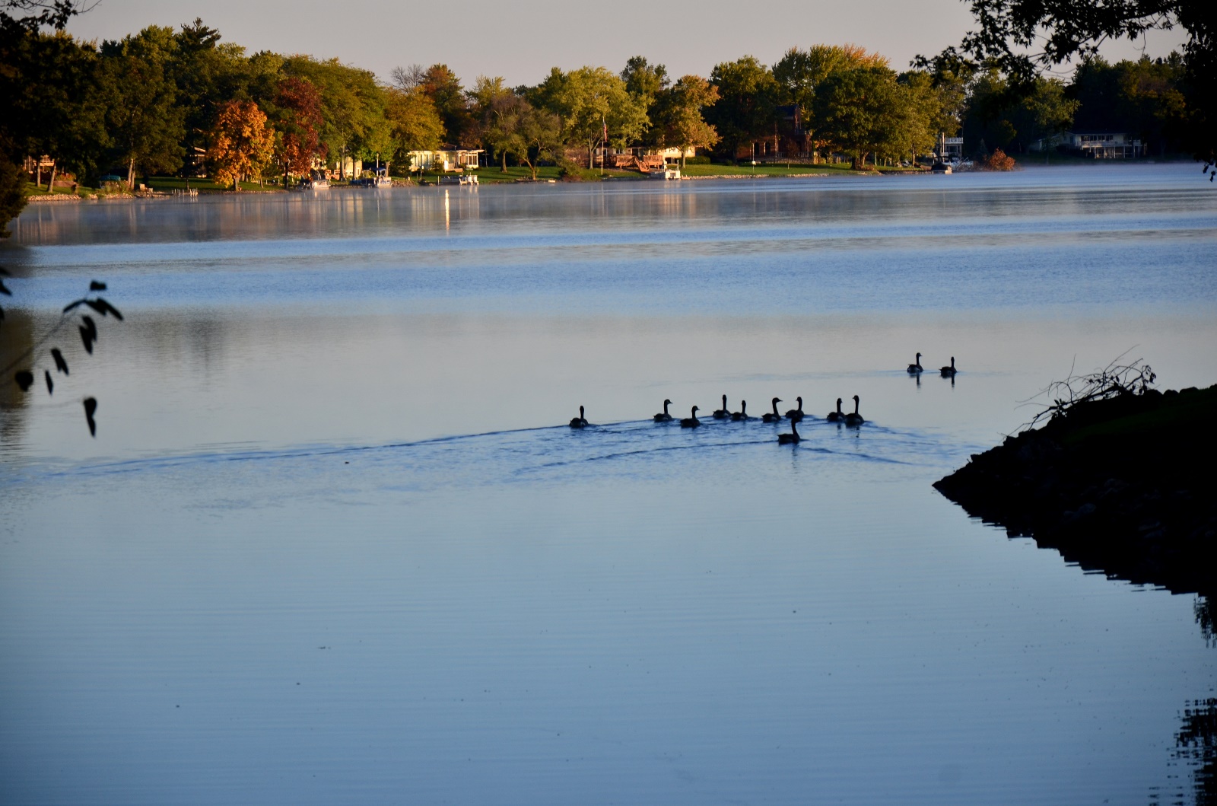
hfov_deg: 13.1
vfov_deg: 8.7
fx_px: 5312
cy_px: 403
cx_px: 608
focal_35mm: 158
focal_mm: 105
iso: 200
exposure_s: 1/400
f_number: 5.6
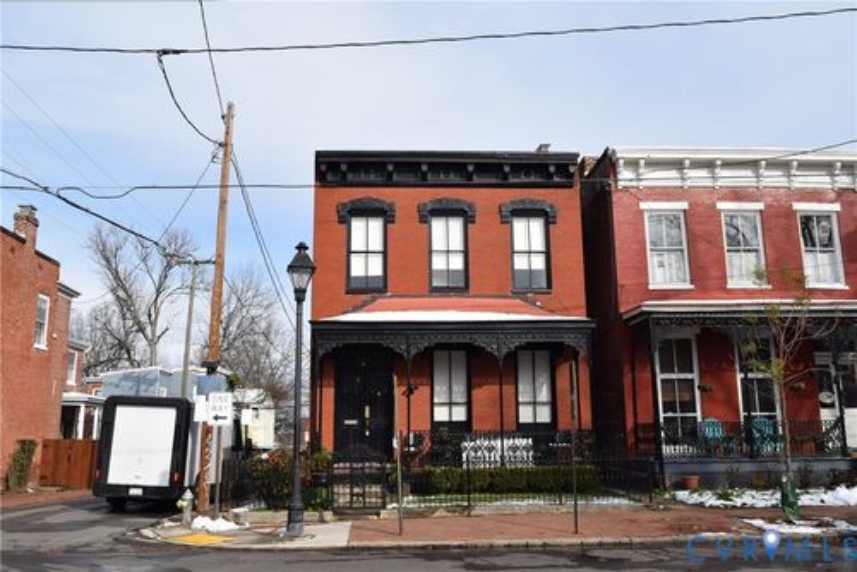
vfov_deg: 41.8
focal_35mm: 32
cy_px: 286
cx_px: 428
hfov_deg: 59.5
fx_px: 750
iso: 100
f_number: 10
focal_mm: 21
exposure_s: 1/200
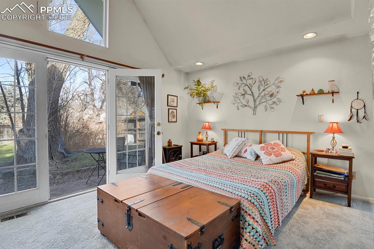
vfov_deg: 70.4
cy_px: 124
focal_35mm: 17
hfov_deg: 93.3
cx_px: 187
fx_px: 177
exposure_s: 1/20
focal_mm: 17
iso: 5000
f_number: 8
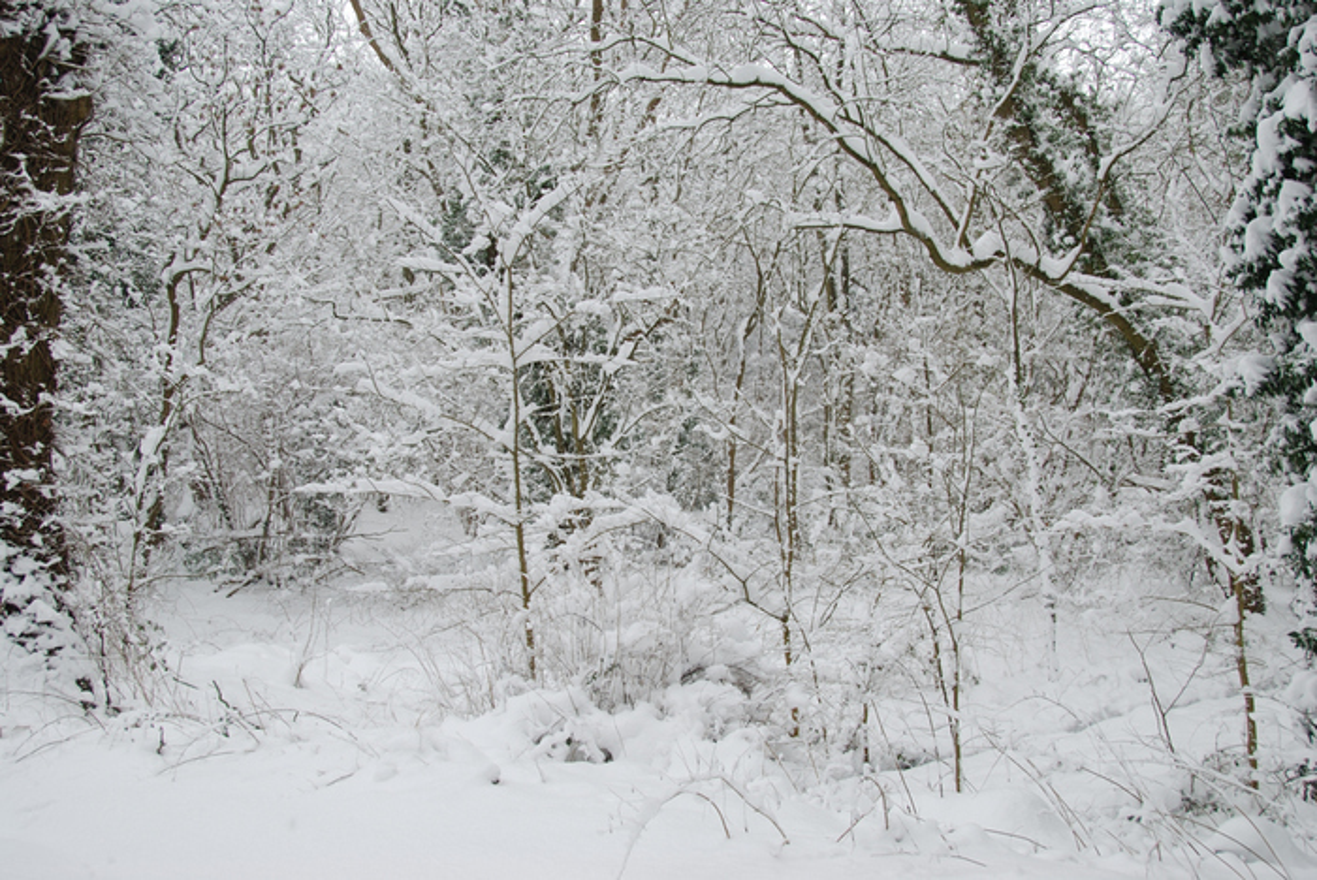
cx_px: 658
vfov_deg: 36.9
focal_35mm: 36
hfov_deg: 53.1
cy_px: 440
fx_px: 1318
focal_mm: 24
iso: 100
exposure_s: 1/100
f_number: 5
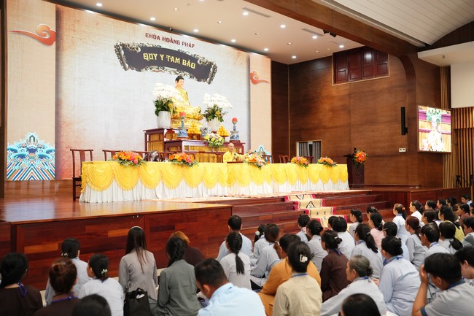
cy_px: 158
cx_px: 237
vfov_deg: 37.8
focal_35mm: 35
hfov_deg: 54.4
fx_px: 461
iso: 3200
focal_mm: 35
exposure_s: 1/250
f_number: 2.8
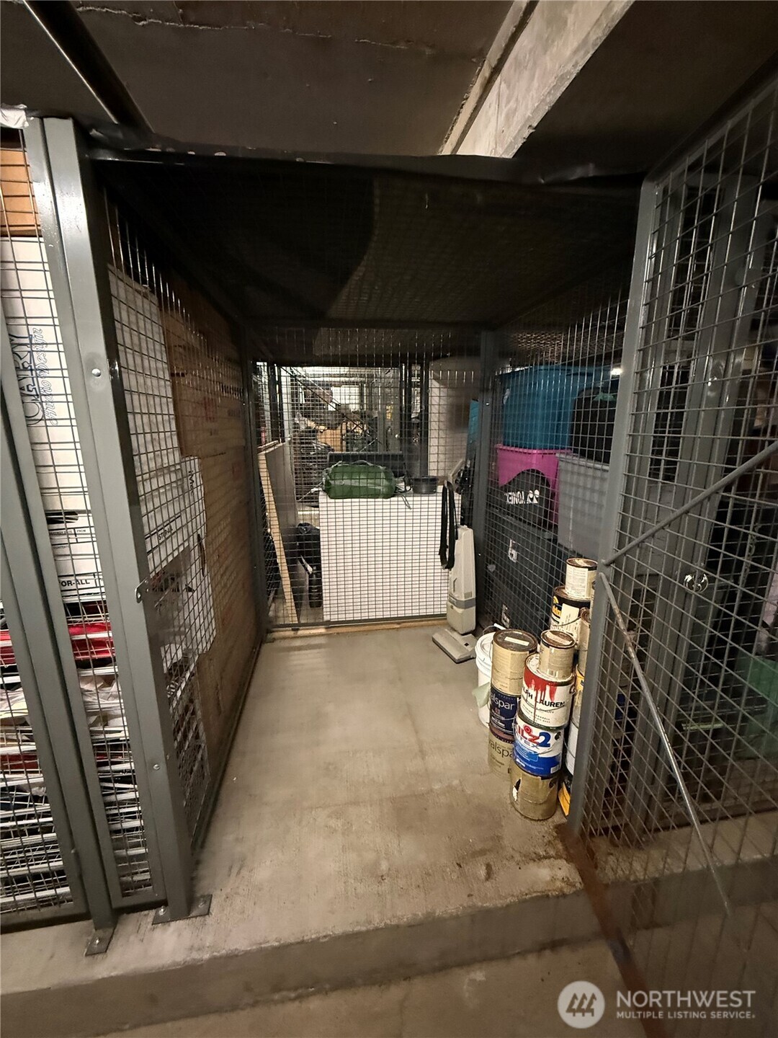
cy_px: 519
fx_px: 420
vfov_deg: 102.1
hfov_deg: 85.7
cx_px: 389
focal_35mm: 14
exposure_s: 1/30
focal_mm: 2.22
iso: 1250
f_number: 2.2
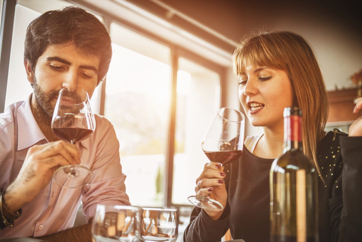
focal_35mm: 48
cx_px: 181
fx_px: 483
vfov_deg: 28.1
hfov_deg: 41.1
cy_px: 121
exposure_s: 1/160
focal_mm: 48
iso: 1250
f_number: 2.8
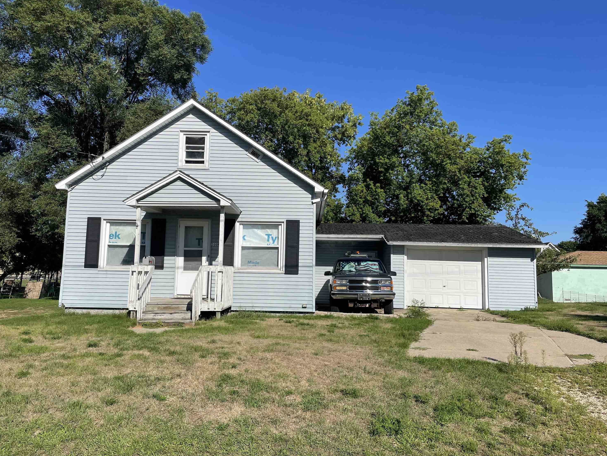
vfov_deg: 51.4
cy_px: 231
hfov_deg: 65.3
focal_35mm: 27
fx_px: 473
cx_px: 297
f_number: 1.6
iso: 32
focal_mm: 4.2
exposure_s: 1/5556
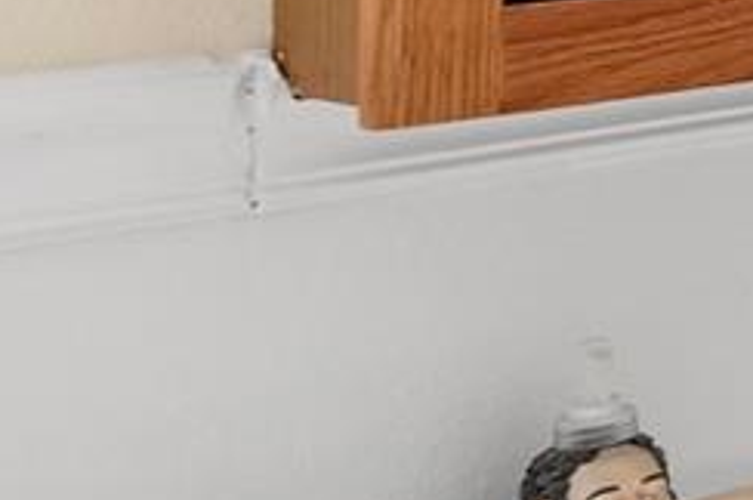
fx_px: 2193
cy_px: -281
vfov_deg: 12.3
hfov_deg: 11.8
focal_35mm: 105
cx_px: 2166
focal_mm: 16
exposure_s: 1/4
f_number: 8
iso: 800
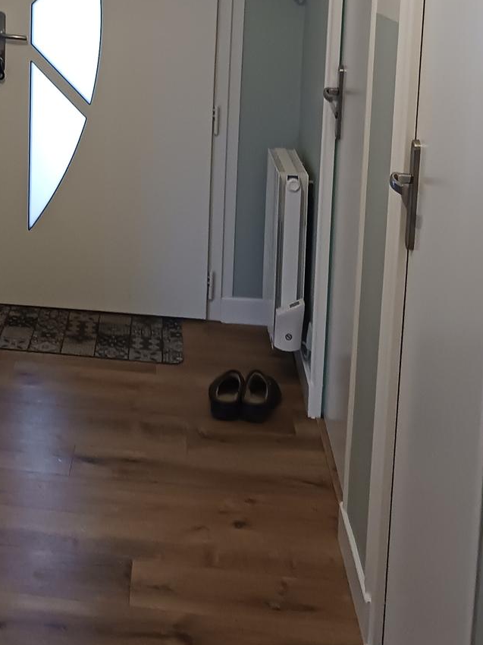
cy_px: 105
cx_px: -53
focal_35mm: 61
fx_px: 1135
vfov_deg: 30.7
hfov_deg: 22.6
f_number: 1.8
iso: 500
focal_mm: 4
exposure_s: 1/20
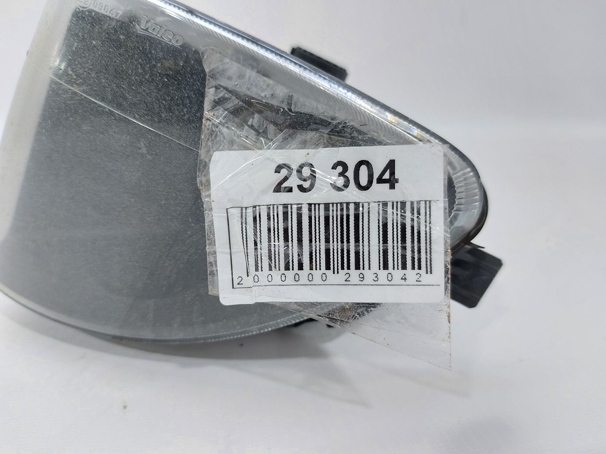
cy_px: 227
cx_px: 303
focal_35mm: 24
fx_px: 420
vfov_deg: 56.8
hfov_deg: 71.6
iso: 80
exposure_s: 1/50
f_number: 1.8
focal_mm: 5.23
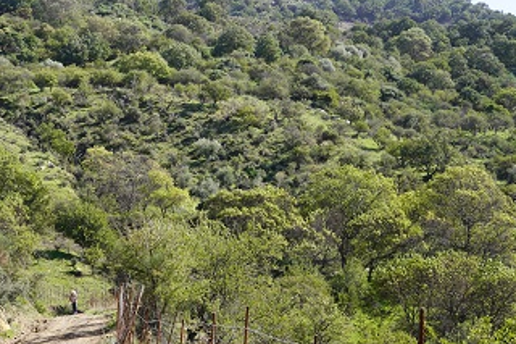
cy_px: 153
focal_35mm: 60
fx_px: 860
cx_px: 206
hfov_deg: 33.3
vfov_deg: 22.6
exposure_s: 1/125
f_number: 8
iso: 100
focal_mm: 48
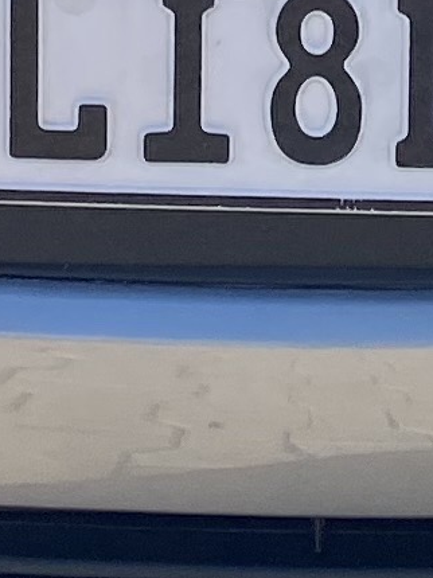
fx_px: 4074
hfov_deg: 6.1
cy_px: -746
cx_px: 352
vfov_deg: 7.6
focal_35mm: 244
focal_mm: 4.25
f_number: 1.8
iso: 32
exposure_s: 1/1316
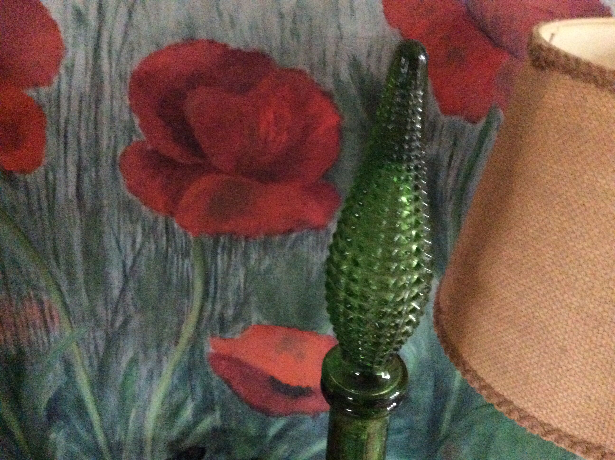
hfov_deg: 56.9
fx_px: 568
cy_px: 230
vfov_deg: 44.1
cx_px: 308
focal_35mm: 32
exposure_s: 1/15
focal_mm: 3.3
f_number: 2.4
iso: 800
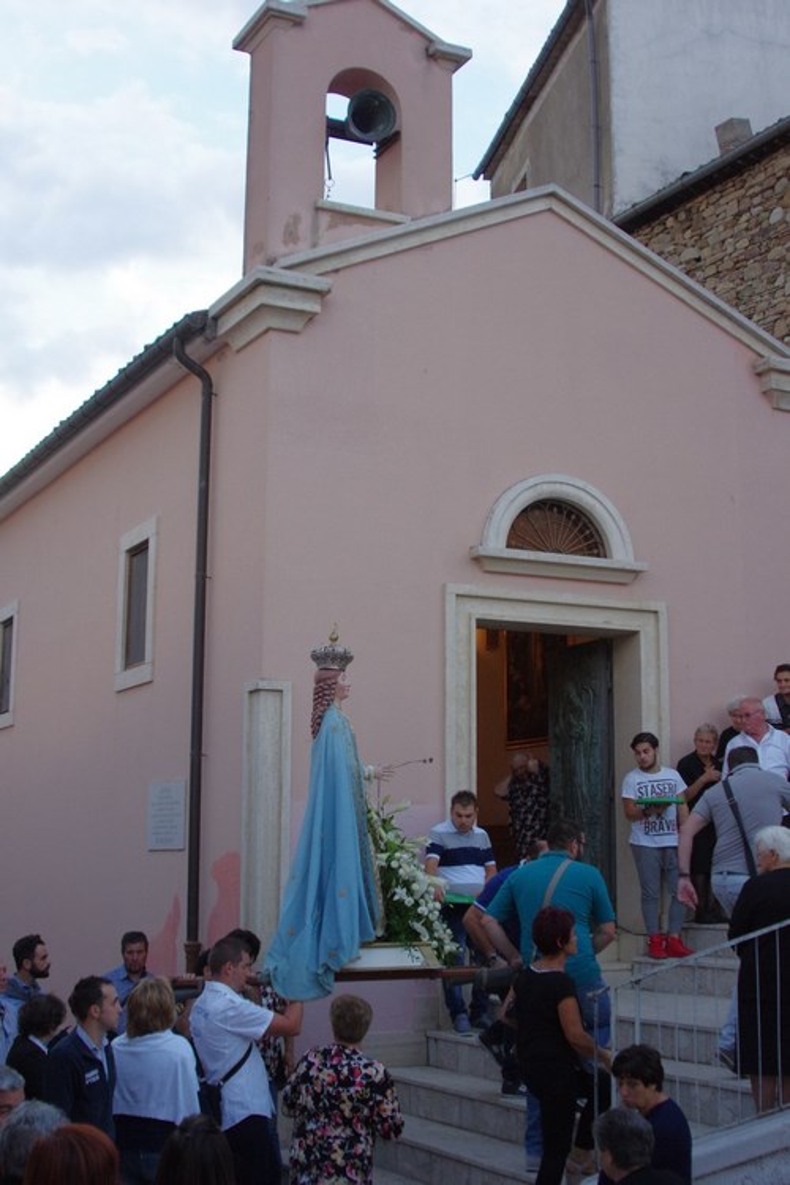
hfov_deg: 31.9
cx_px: 395
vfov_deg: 46.4
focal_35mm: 42
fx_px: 1382
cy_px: 592
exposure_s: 1/200
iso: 1600
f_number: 6.3
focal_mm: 28
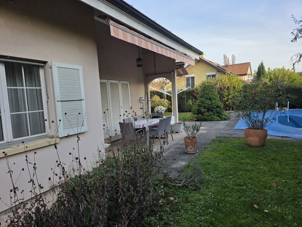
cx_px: 151
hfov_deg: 73.9
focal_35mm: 23
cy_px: 114
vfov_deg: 58.9
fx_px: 201
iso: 80
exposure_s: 1/1472
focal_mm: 6.3
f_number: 1.7
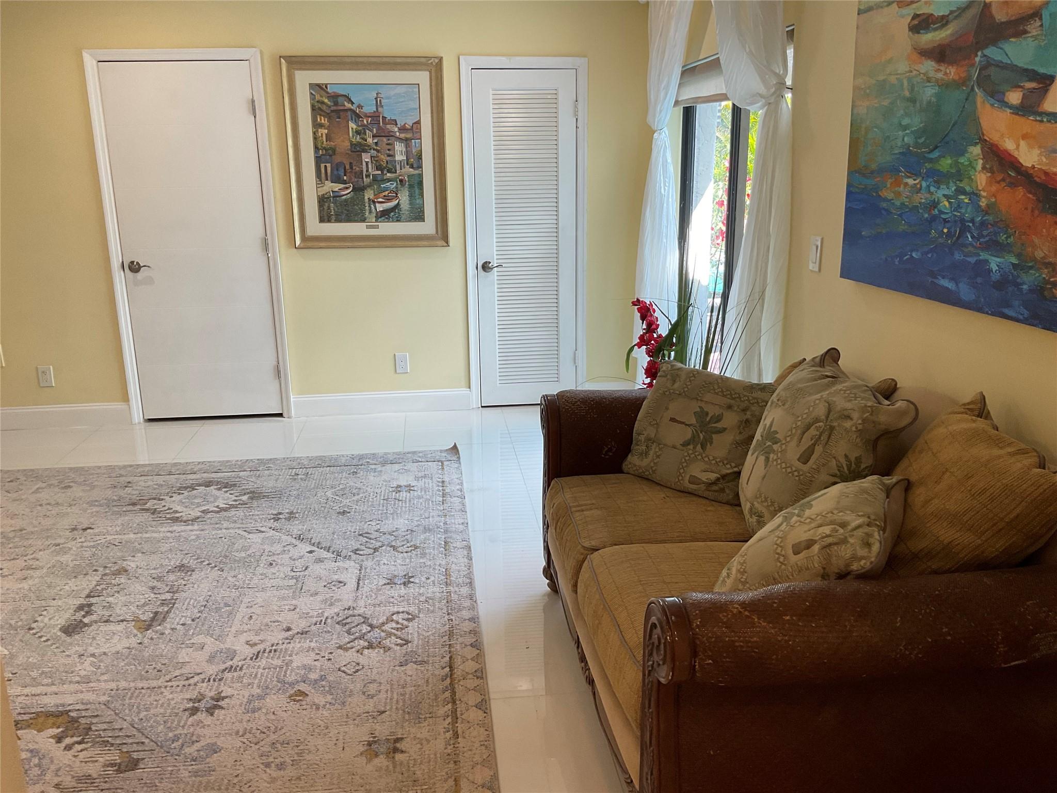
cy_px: 396
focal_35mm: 29
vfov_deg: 48.2
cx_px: 528
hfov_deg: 61.7
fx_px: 886
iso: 64
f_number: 1.8
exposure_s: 1/120
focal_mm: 3
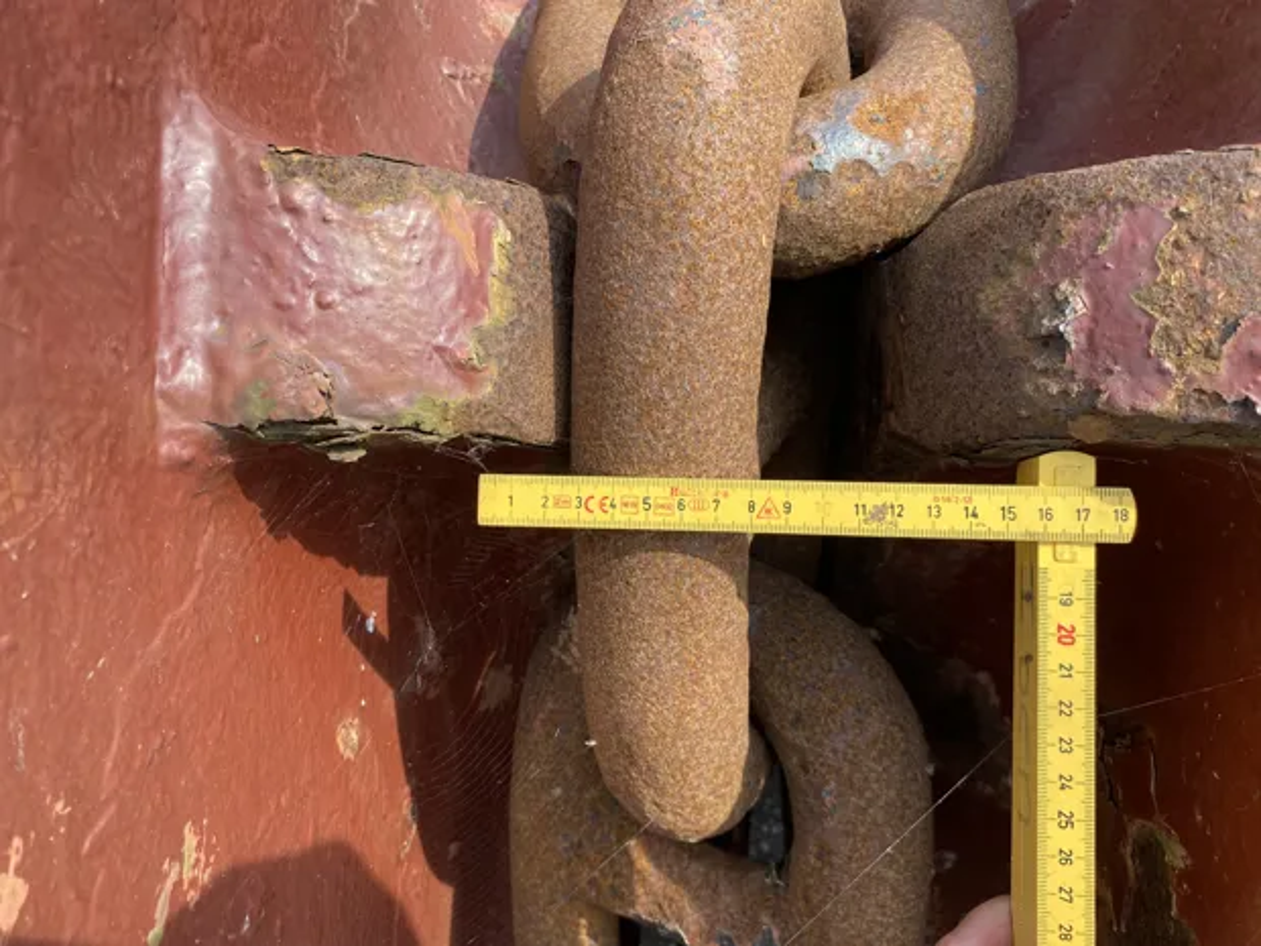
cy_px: 473
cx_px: 630
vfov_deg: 53.1
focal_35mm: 26
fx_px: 947
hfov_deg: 67.3
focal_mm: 4.25
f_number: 1.8
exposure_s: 1/747
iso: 32
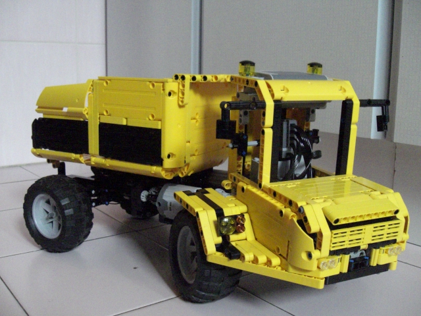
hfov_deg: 49.0
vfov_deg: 37.7
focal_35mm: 38
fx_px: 462
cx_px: 210
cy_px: 158
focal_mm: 6.3
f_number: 3.1
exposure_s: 1/80
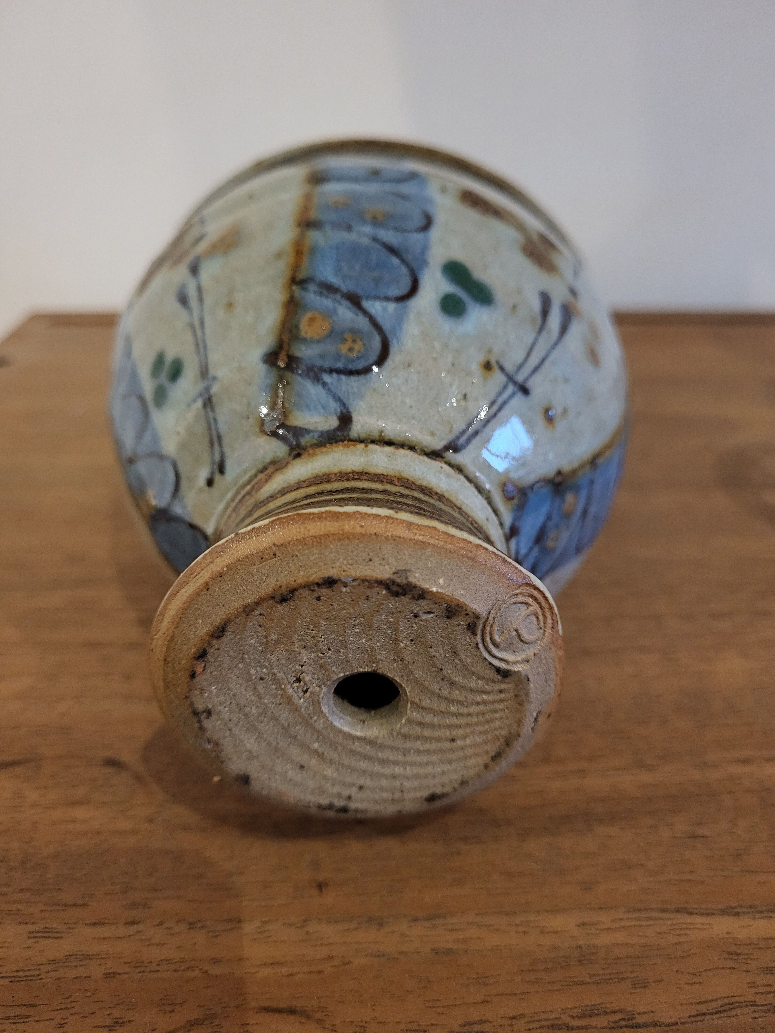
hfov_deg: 53.1
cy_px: 516
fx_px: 776
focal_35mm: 26
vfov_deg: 67.3
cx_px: 388
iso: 500
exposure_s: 1/25
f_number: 1.8
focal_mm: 5.4
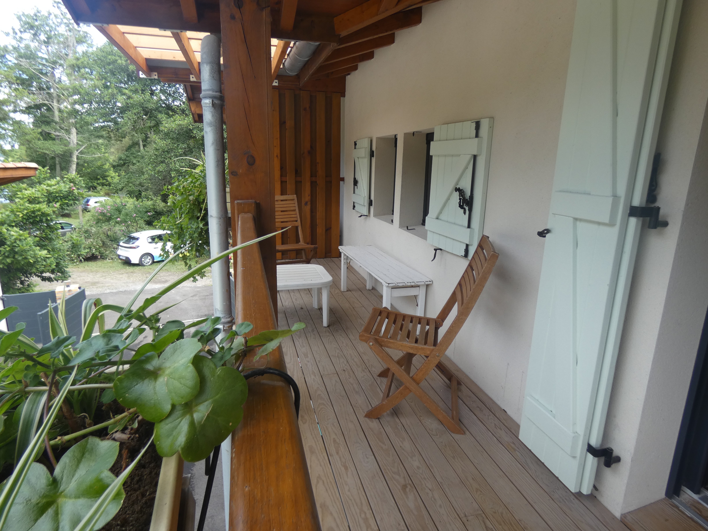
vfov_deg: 66.0
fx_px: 409
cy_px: 266
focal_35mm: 20
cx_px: 354
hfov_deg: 81.7
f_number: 2.8
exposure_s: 1/160
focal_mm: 3.6
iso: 80
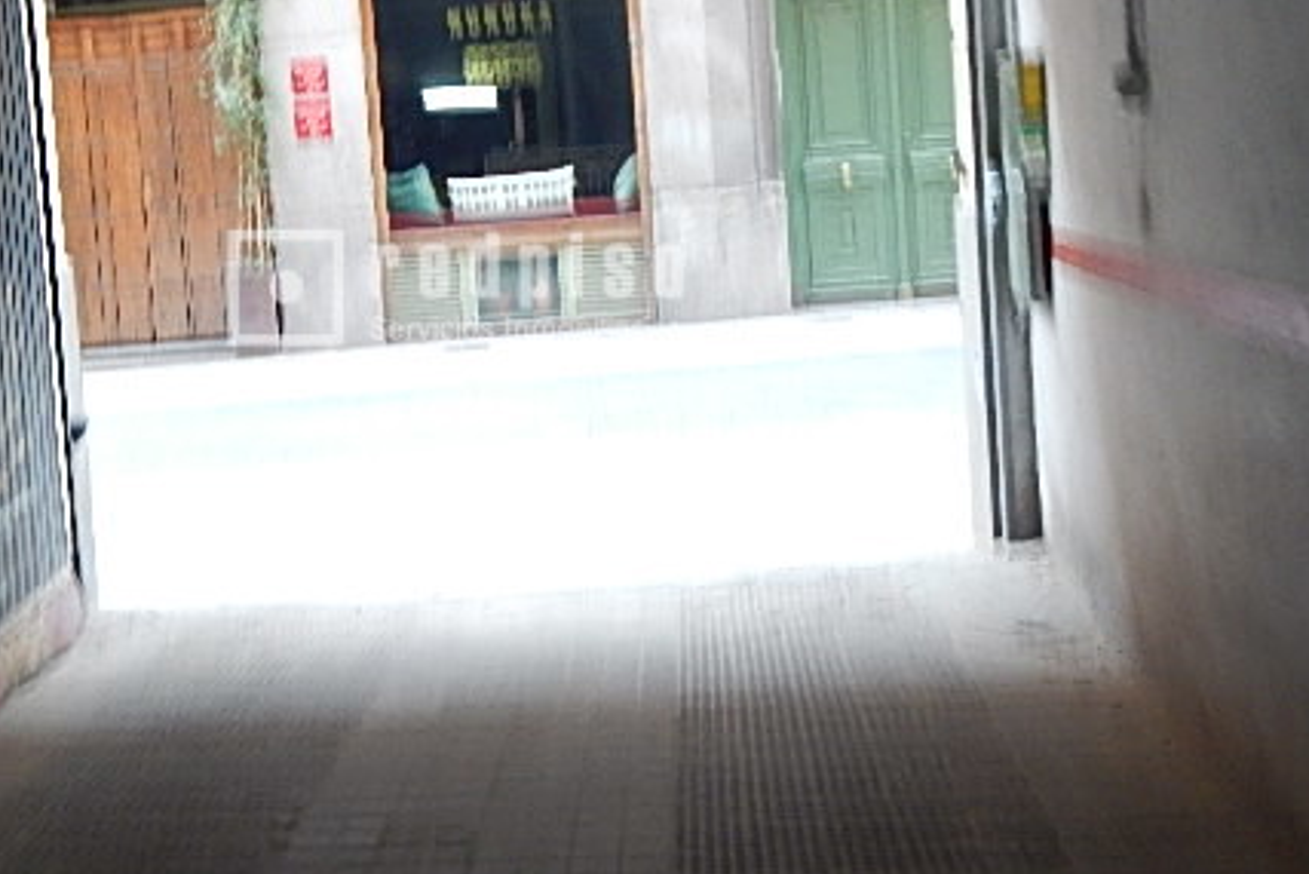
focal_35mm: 53
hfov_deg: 37.2
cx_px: 460
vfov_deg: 25.4
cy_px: 291
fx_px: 1928
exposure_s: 1/10
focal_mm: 6.1
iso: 400
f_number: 3.3
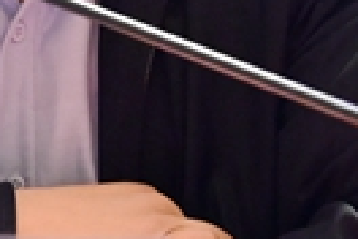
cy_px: -117
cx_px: -22
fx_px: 3619
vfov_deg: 3.8
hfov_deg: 5.6
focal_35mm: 364
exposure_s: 1/200
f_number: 4
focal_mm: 60
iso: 5000
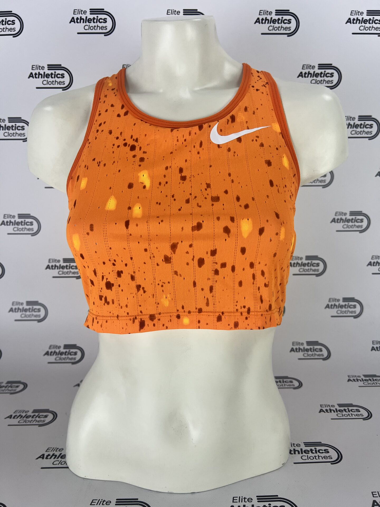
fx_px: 381
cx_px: 190
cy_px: 254
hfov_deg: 53.1
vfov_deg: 67.3
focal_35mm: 26
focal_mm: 5.7
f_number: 1.5
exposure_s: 1/121
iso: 100
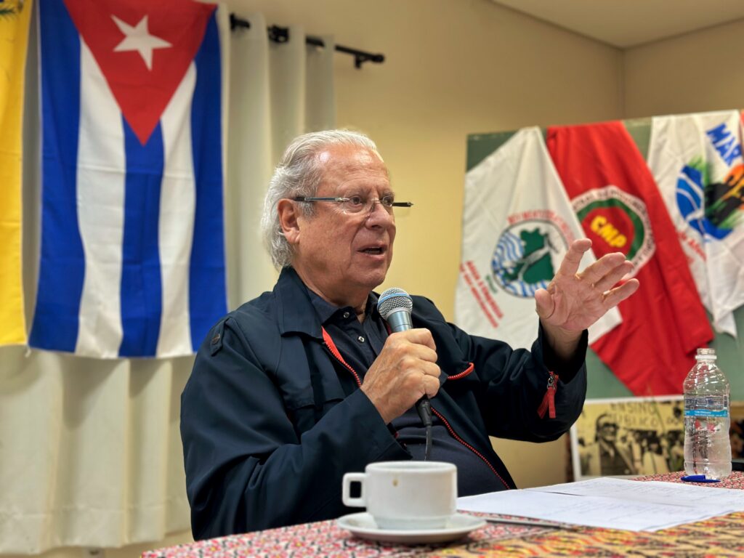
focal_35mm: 48
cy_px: 279
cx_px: 372
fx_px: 1032
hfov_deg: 39.7
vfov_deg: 30.3
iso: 250
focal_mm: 6.86
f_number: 1.78
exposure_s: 1/60
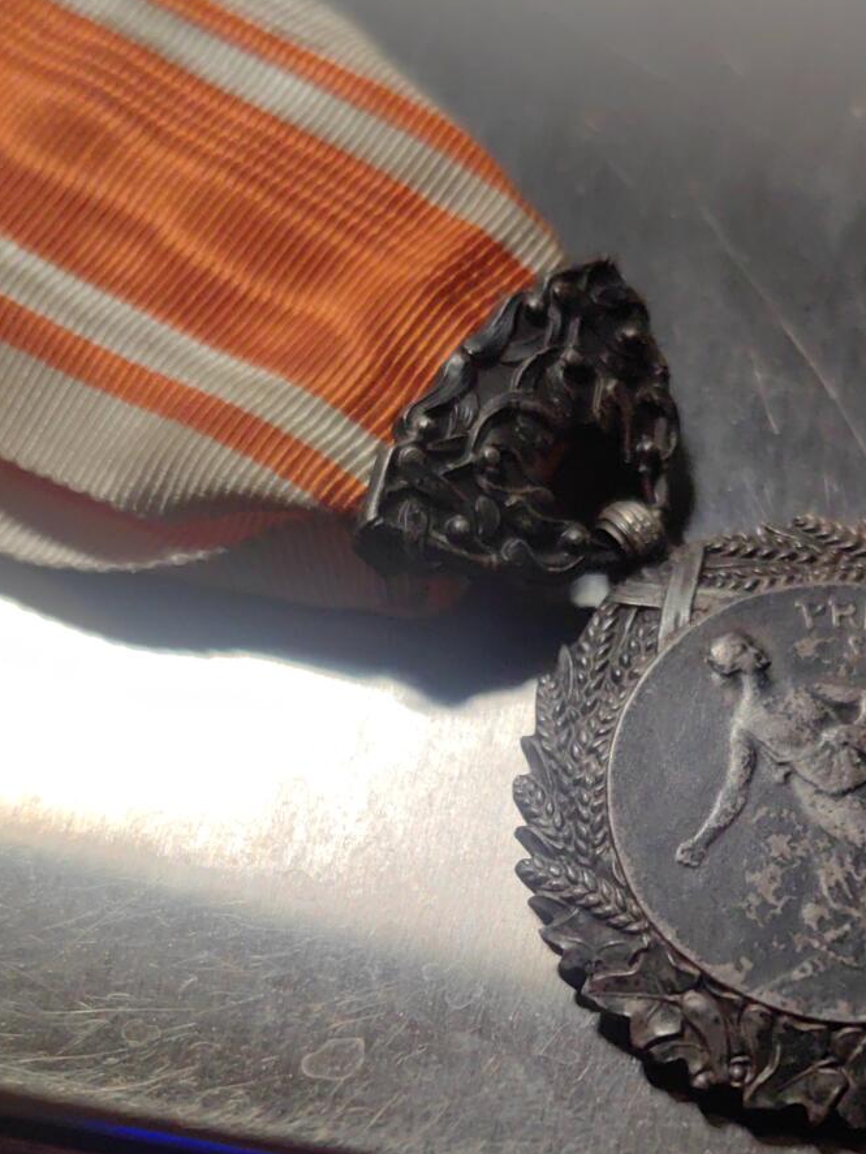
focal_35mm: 65
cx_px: 630
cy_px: 892
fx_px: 2167
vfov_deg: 29.3
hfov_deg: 22.4
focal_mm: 5.75
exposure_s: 1/430
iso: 50
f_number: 1.4
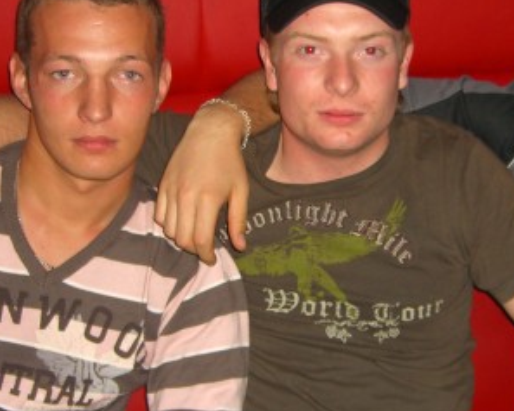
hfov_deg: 25.3
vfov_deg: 20.4
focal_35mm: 75
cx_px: 332
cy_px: 229
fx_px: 1140
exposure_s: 1/60
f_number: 2.8
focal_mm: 7.9
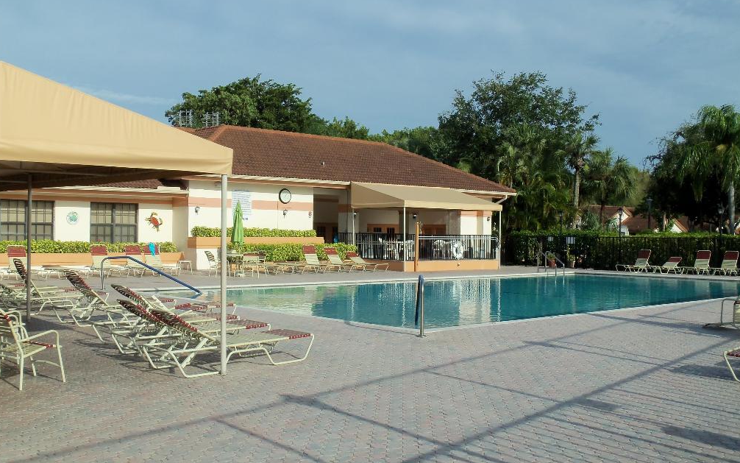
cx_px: 367
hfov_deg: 48.2
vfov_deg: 31.2
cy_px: 251
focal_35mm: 41
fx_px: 827
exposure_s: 1/160
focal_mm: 6.7
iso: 80
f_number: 9.2
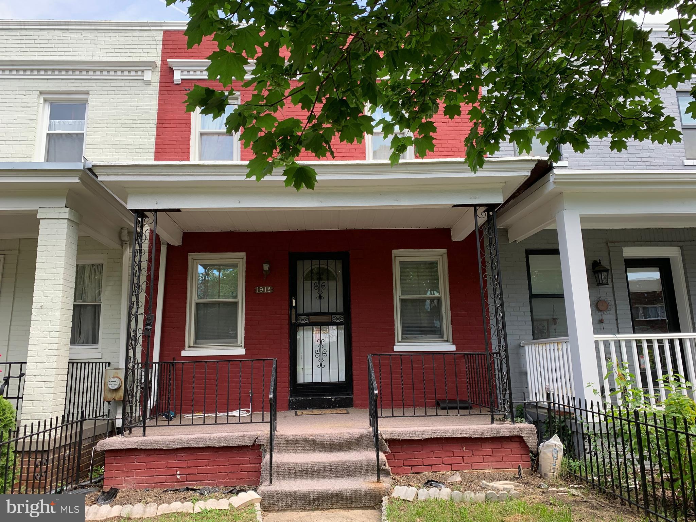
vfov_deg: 53.1
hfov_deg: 67.3
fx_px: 523
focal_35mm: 26
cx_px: 348
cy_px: 261
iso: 25
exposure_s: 1/371
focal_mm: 4.25
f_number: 1.8
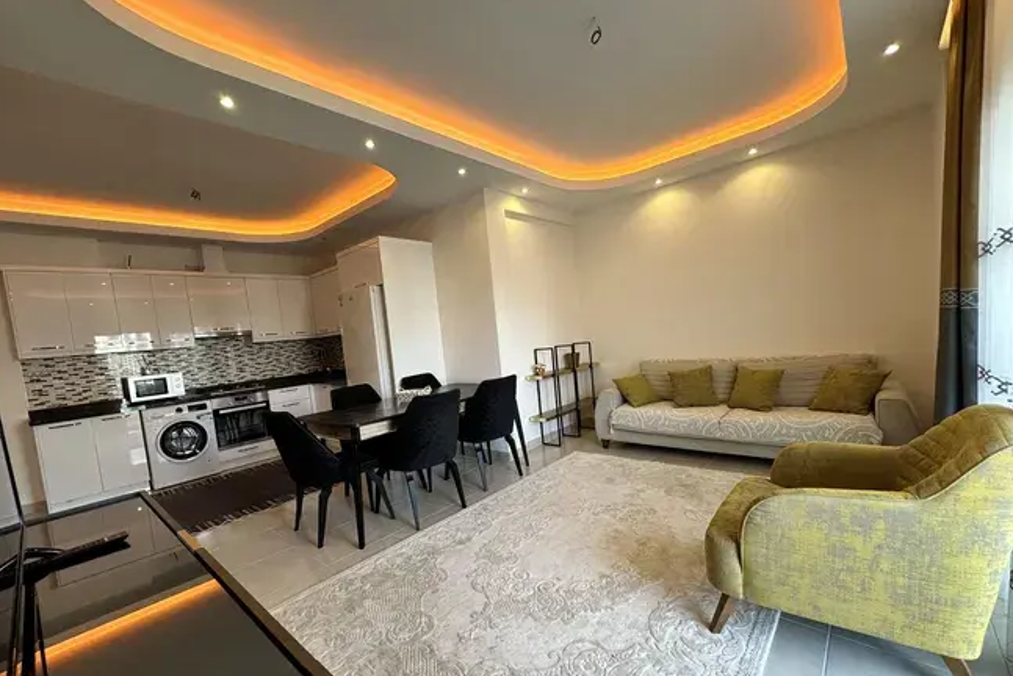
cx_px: 497
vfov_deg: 77.2
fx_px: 422
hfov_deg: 100.4
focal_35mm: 15
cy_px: 366
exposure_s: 1/99
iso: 125
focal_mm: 2.22
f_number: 2.2
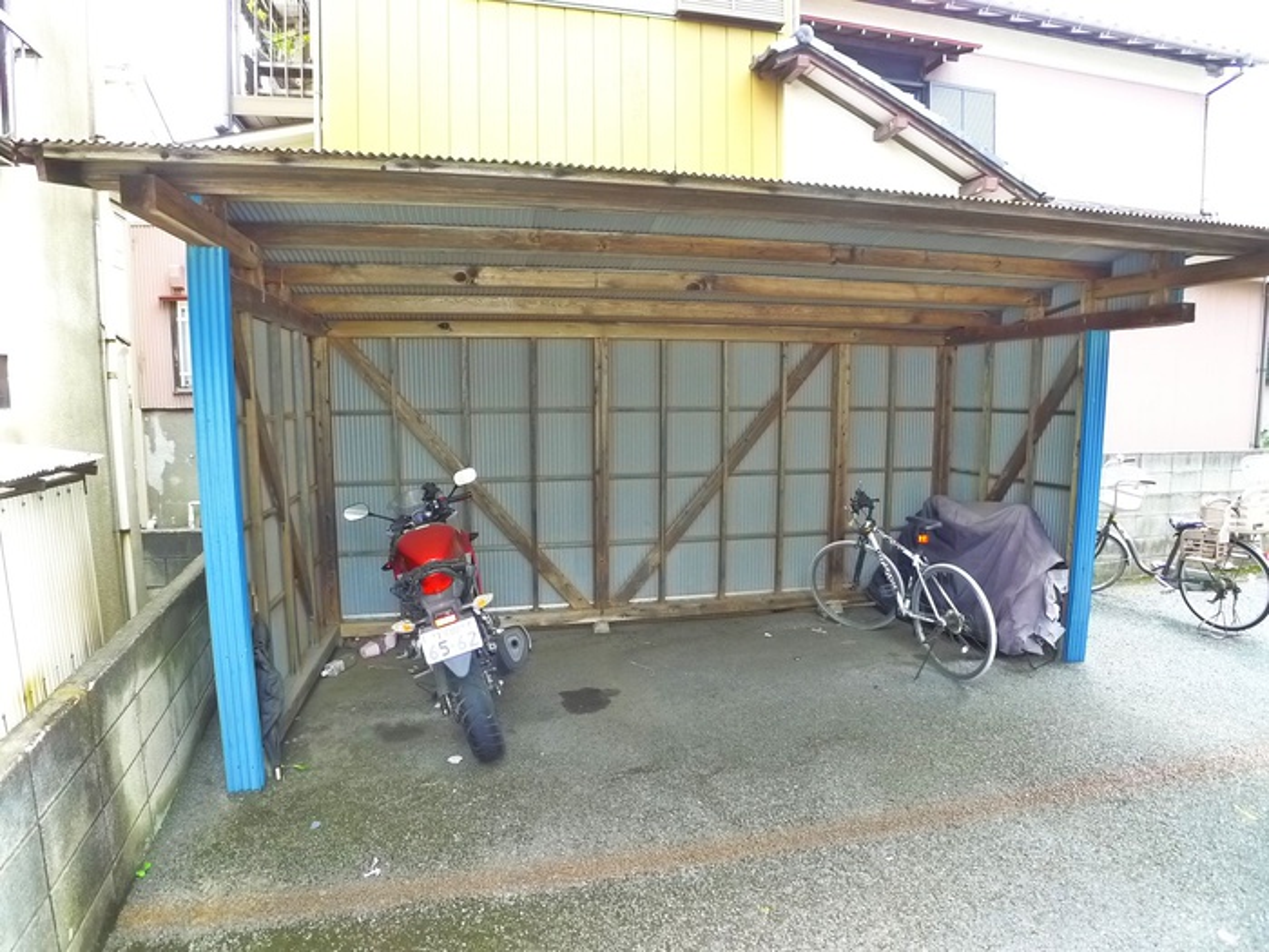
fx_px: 880
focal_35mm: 24
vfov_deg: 56.8
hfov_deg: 71.6
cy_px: 476
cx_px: 634
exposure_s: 1/100
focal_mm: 5.1
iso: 400
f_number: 2.5
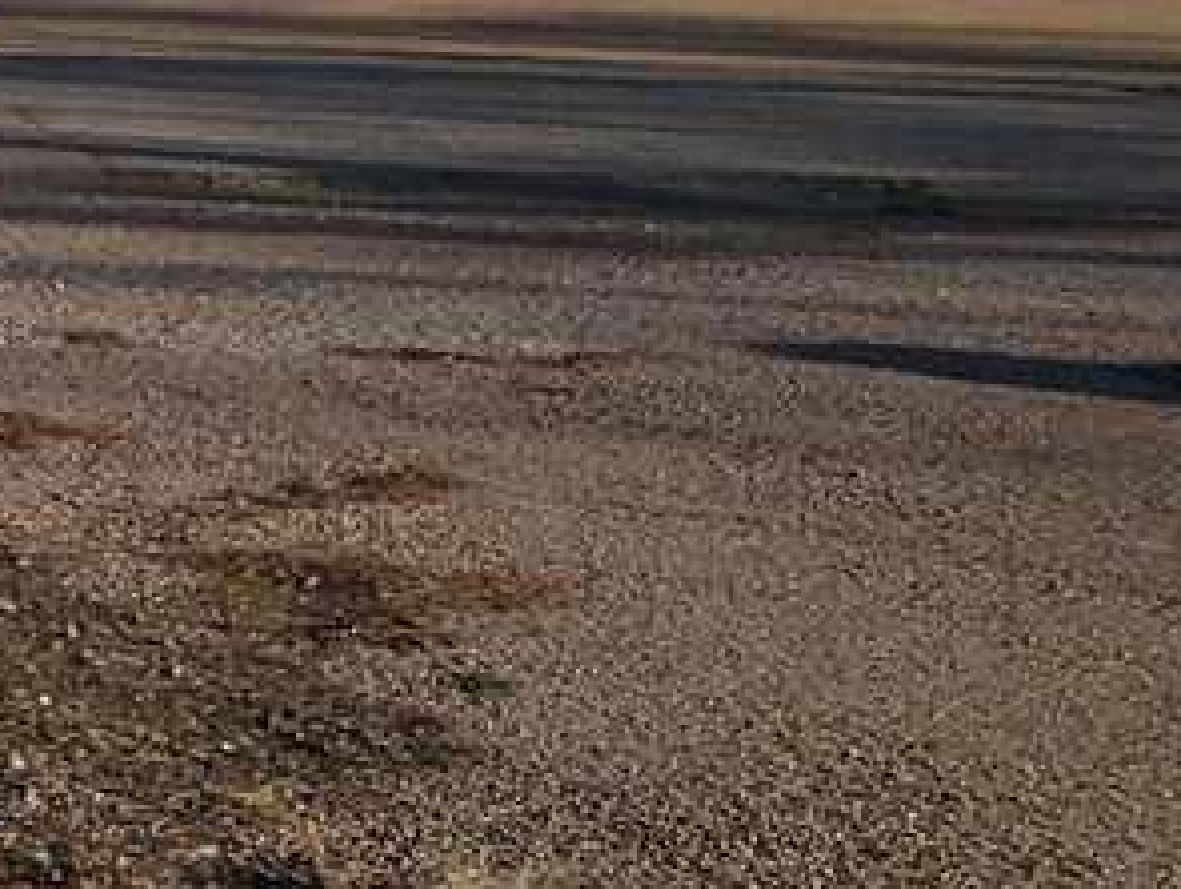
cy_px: -517
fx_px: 3553
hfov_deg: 16.9
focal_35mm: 104
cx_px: -637
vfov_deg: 13.3
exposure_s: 1/996
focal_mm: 6.7
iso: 16
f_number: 1.8
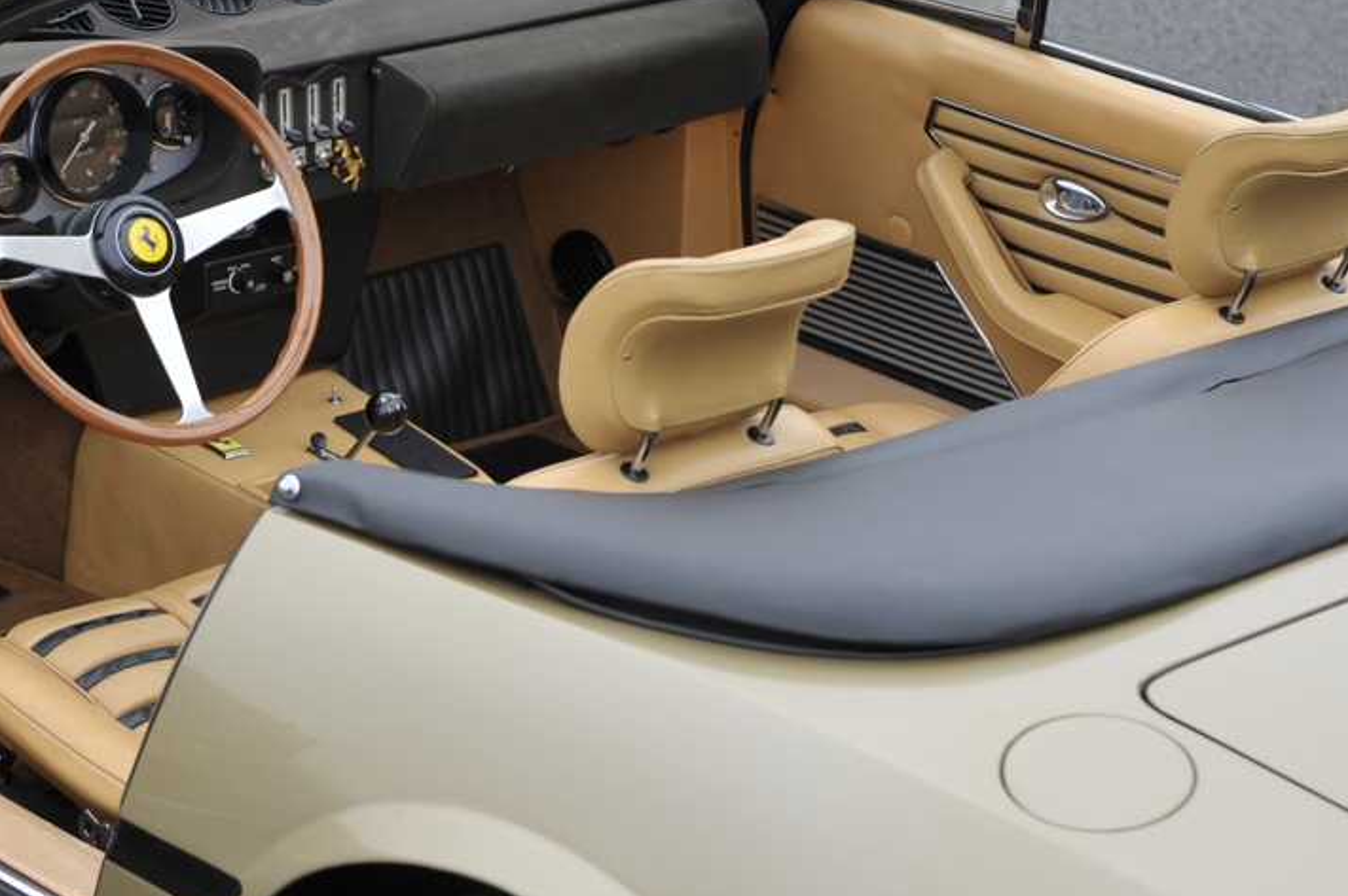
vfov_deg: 10.9
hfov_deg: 16.2
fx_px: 4715
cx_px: 423
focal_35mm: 126
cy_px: 479
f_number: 5
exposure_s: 1/125
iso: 200
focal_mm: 70
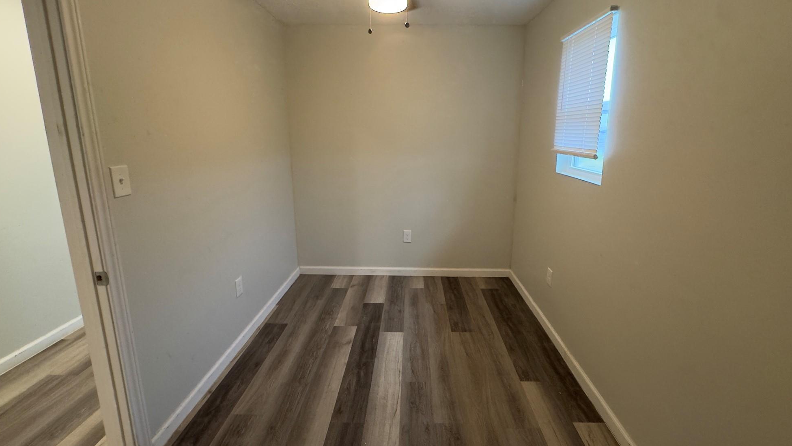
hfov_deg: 99.3
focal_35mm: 16
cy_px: 194
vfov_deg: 66.8
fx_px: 336
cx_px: 410
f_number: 2.2
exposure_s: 1/60
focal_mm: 2.22
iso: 400
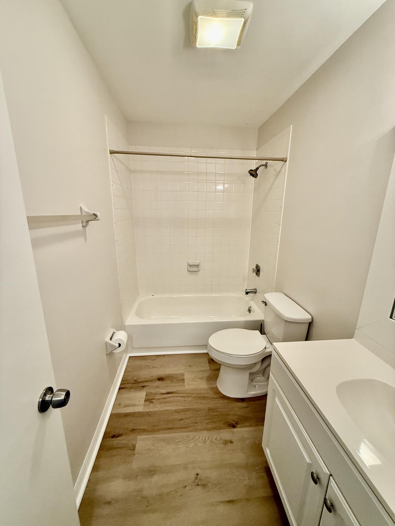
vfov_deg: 102.1
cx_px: 198
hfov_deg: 85.7
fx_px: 213
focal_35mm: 14
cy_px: 263
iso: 250
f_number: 2.2
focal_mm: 2.22
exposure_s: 1/120
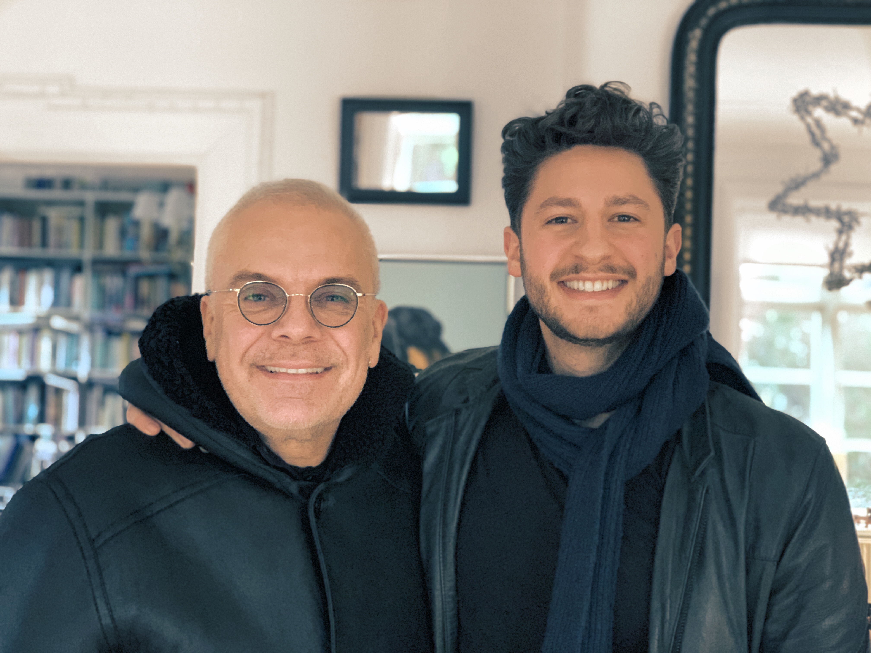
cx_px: 436
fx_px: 1308
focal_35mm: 52
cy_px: 326
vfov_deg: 28.0
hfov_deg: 36.8
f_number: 2.4
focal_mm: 6
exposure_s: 1/33
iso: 500
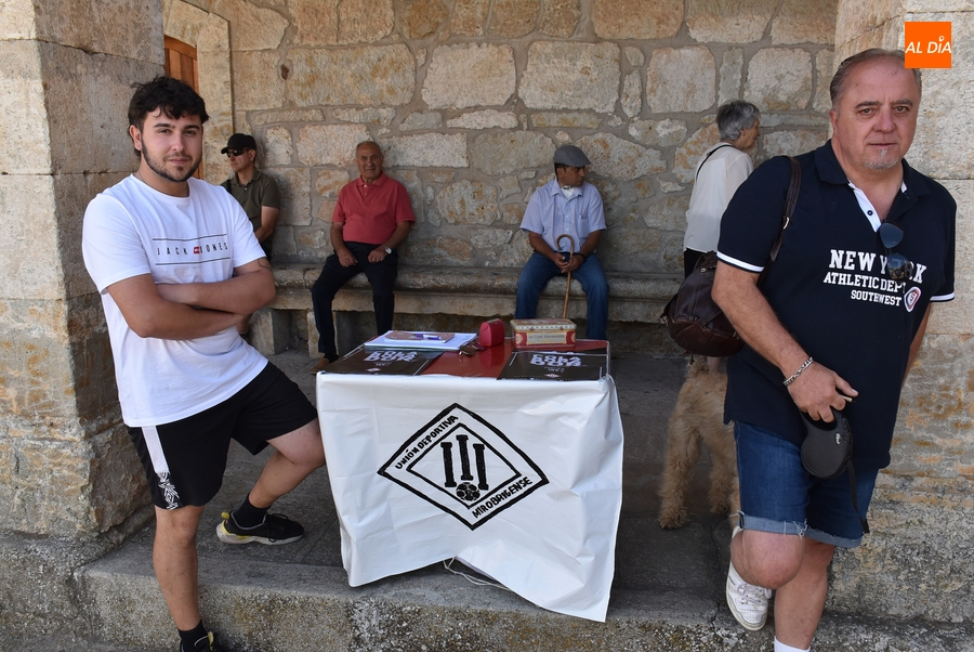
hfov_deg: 61.9
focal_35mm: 30
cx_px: 487
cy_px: 326
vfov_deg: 43.7
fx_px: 812
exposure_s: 1/250
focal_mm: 20
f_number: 8
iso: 400
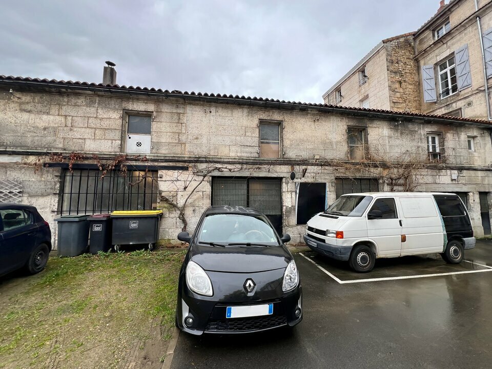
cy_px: 184
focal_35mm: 13
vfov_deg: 89.9
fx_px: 185
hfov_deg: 106.2
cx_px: 246
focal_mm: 1.57
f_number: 1.8
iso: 32
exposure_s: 1/214
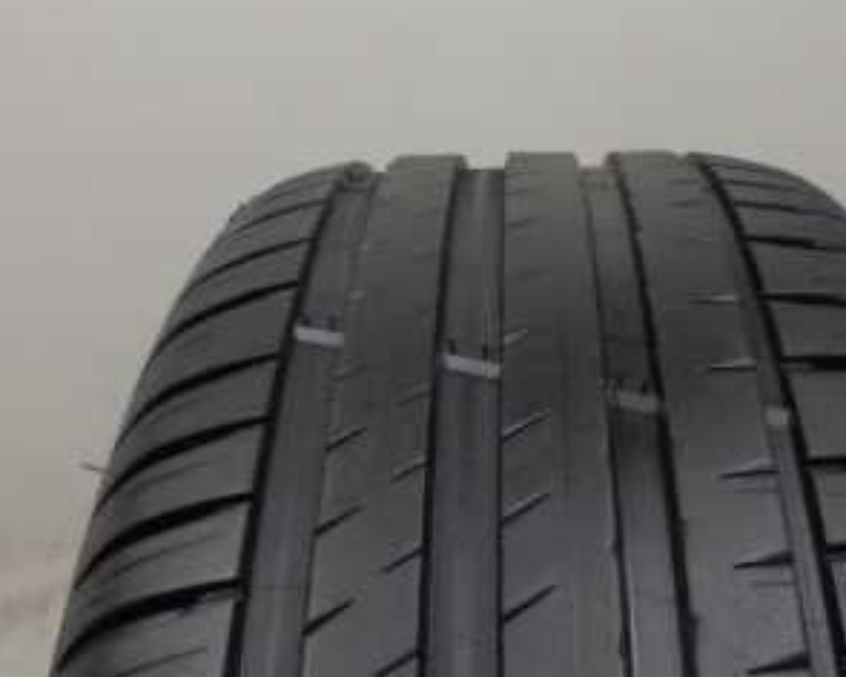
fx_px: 1377
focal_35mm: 55
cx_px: 482
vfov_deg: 27.4
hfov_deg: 34.1
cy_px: 218
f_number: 3.5
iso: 100
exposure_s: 1/30
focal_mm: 4.6
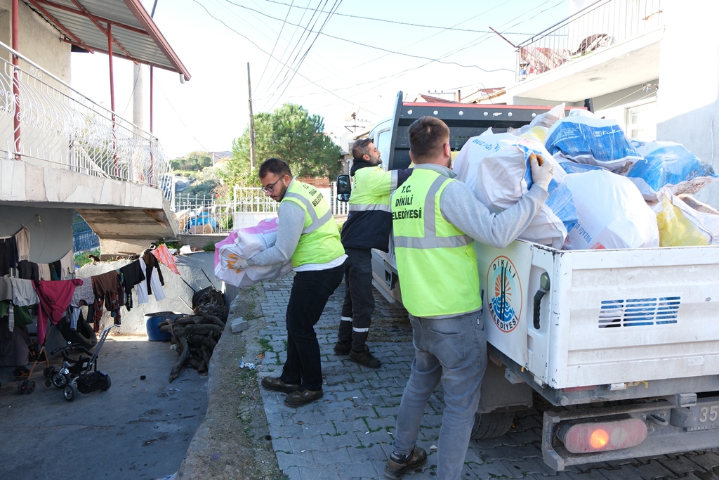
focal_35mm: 24
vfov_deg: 53.1
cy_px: 240
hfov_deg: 73.7
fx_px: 479
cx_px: 360
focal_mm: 16
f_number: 5
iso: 640
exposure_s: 1/250
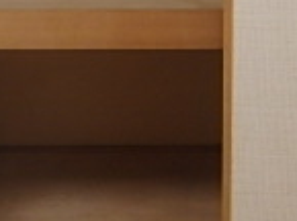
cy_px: -102
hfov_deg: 21.0
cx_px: 221
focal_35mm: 93
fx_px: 796
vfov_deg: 14.8
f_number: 3.5
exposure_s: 1/30
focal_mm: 3.7
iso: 200
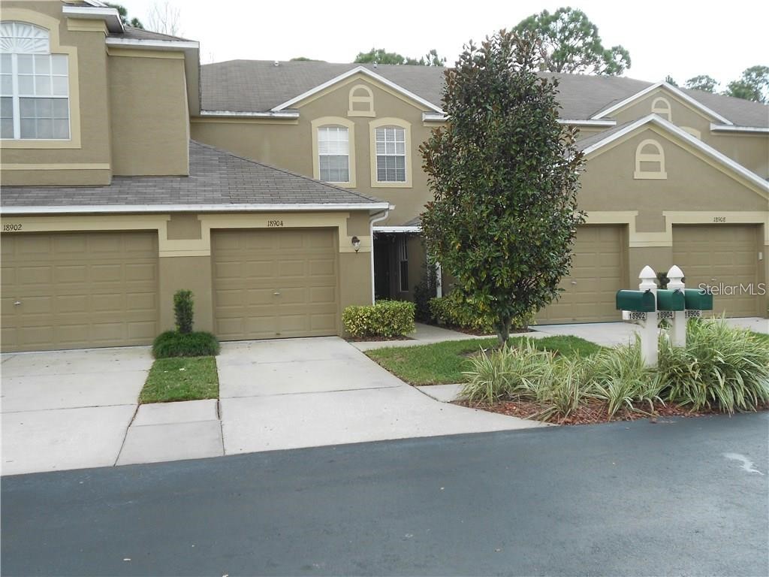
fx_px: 711
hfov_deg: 56.8
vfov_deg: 44.2
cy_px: 288
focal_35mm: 32
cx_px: 384
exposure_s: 1/125
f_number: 3.6
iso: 80
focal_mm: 5.8
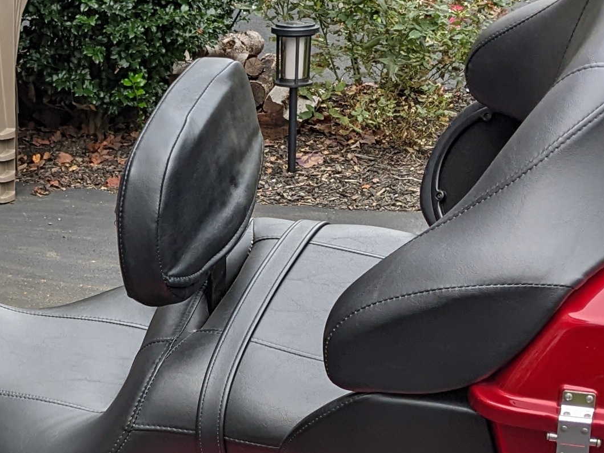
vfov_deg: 14.1
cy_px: 484
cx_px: 36
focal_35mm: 103
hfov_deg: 18.7
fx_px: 1797
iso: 48
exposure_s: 1/671
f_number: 1.73
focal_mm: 4.38
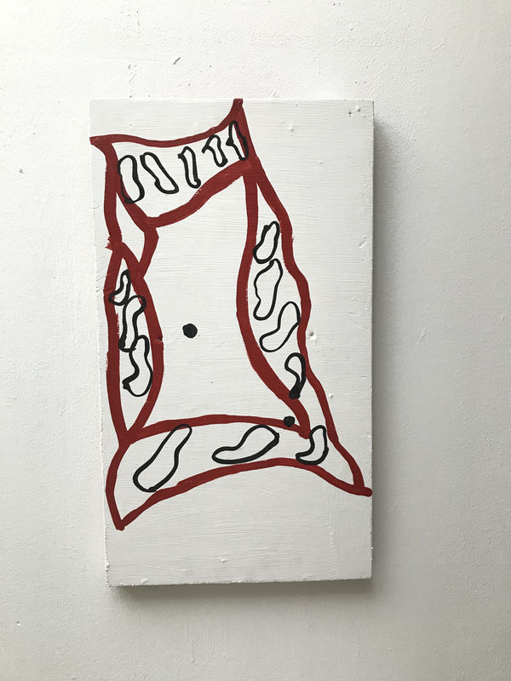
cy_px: 340
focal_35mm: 28
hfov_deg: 49.7
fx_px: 551
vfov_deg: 63.4
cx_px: 256
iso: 40
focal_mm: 3.99
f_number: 1.8
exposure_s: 1/33
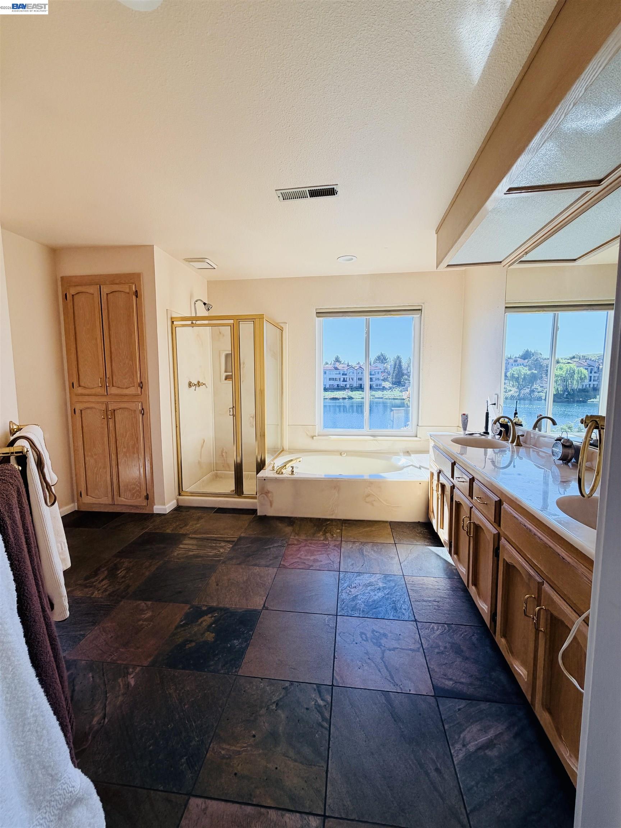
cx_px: 310
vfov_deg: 102.1
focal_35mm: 14
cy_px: 414
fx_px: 335
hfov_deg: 85.7
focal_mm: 2.22
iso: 50
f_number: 2.2
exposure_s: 1/216
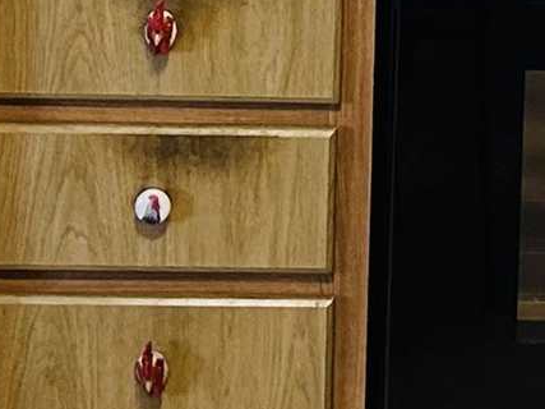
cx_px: 495
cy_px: -339
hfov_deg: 10.5
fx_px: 2943
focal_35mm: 187
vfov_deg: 7.7
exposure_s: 1/60
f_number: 1.5
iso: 200
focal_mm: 5.7
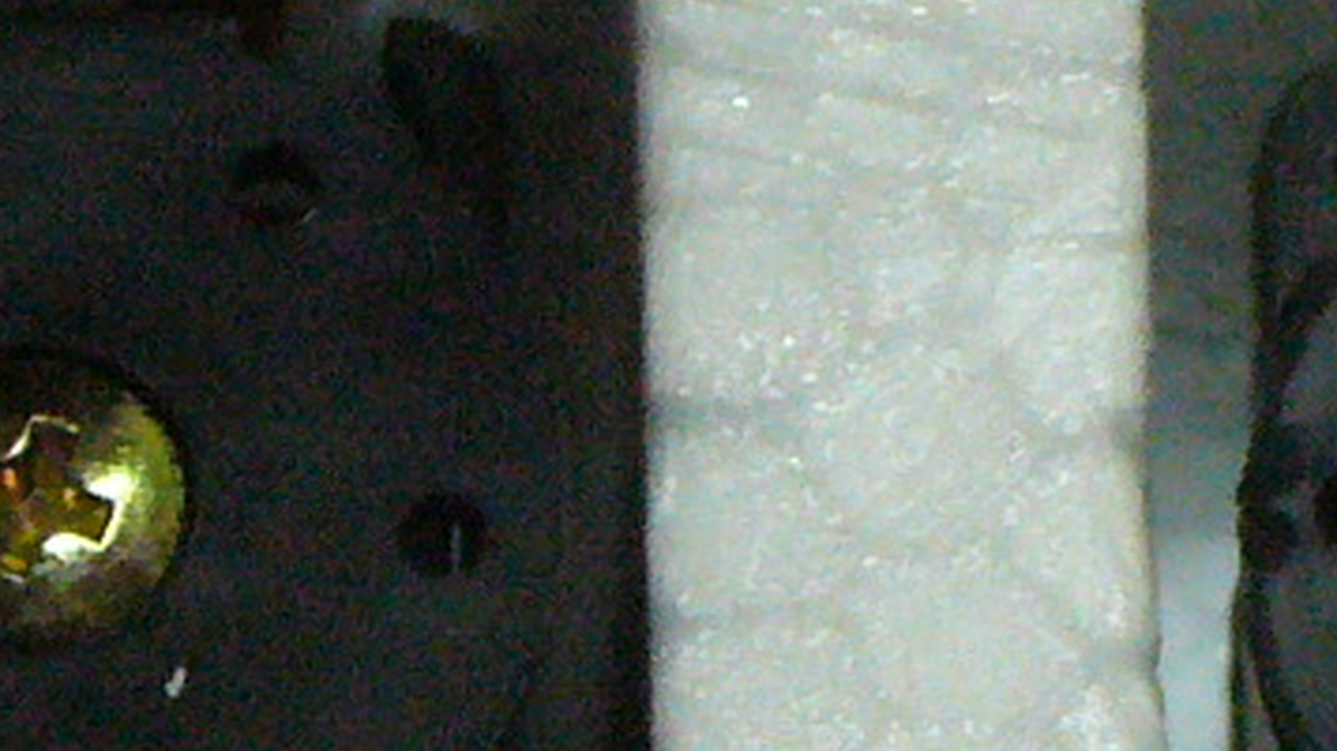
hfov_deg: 4.3
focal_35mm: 502
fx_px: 17792
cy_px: 939
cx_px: 883
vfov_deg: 2.4
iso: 400
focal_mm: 15.5
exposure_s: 1/30
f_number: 5.3
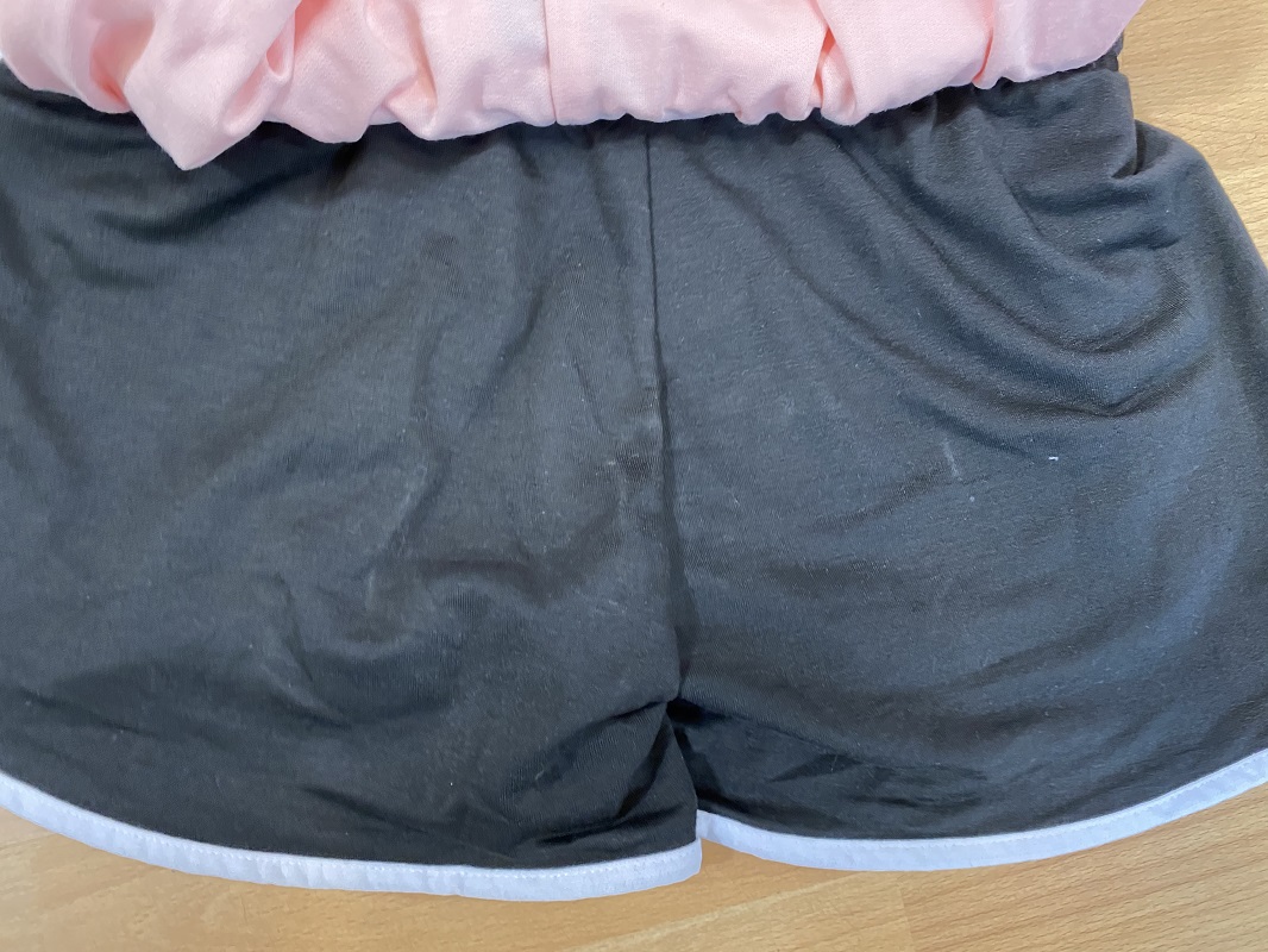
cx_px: 634
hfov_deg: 67.3
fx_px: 953
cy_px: 476
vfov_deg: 53.1
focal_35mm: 26
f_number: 1.8
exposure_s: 1/60
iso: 250
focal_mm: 4.25
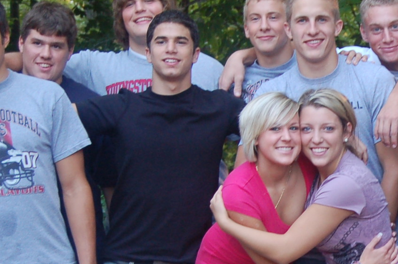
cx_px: 383
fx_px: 2231
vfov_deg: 6.8
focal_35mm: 202
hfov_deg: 10.1
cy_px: 221
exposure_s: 1/60
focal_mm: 38
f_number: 5
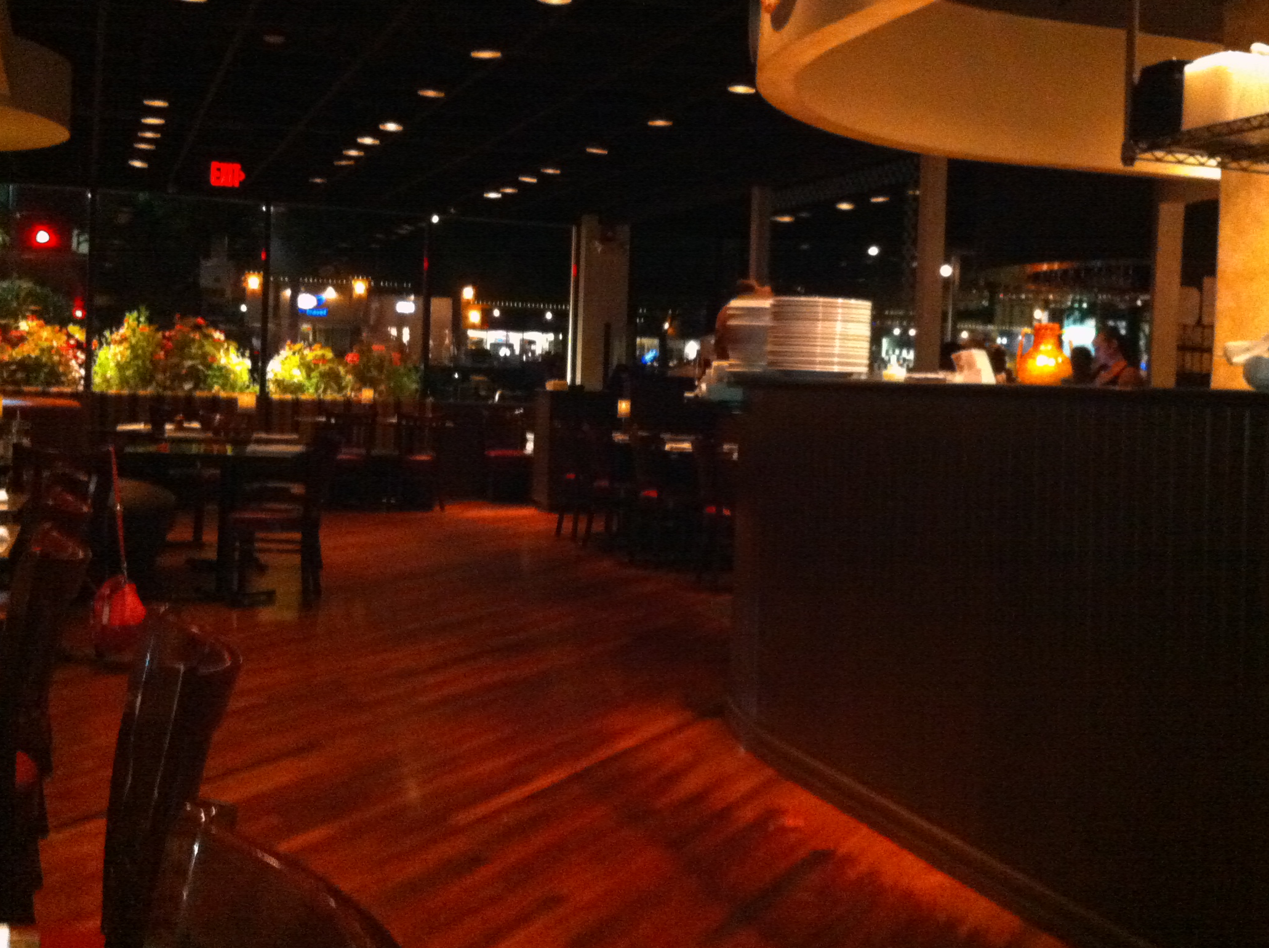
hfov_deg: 43.0
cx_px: 667
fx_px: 1611
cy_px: 413
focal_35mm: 44
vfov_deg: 32.7
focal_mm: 3.85
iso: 1000
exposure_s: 1/15
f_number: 2.8
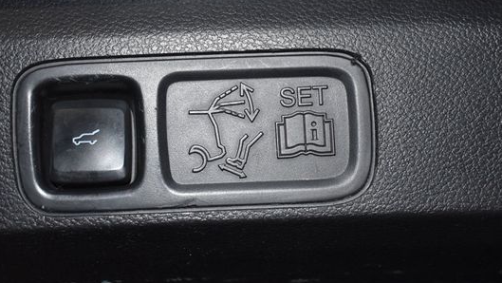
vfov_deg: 21.1
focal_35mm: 57
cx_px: 269
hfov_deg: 36.6
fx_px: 759
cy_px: 147
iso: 1250
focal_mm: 30
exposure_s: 1/60
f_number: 4.2
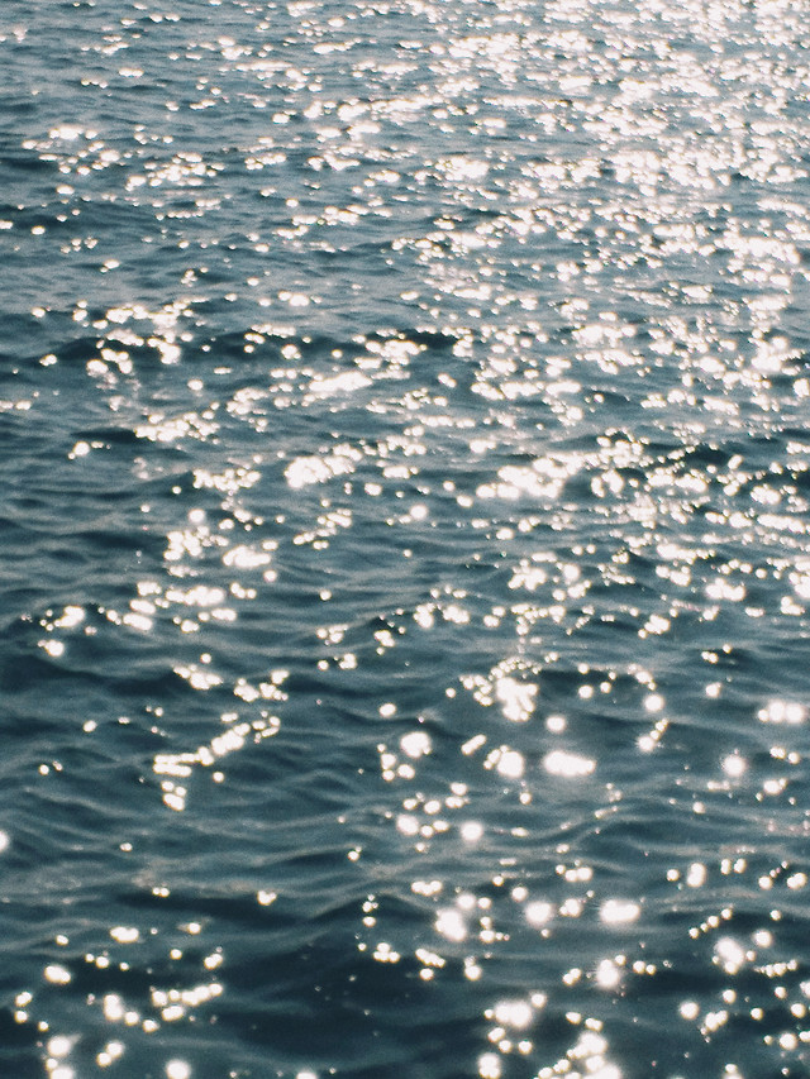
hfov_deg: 61.1
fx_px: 686
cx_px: 405
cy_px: 540
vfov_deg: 76.4
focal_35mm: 22
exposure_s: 1/7109
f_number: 2
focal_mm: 3.79
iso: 52
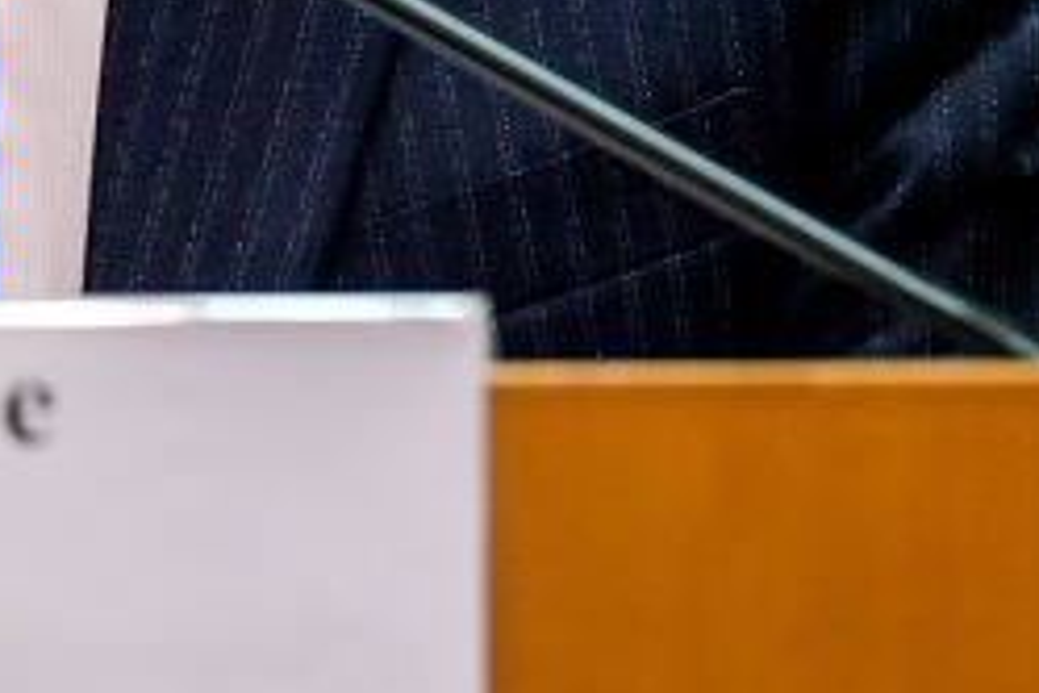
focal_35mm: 740
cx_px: -171
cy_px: -670
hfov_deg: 2.8
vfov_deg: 1.9
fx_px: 21356
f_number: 4
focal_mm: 180
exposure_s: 1/100
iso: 560
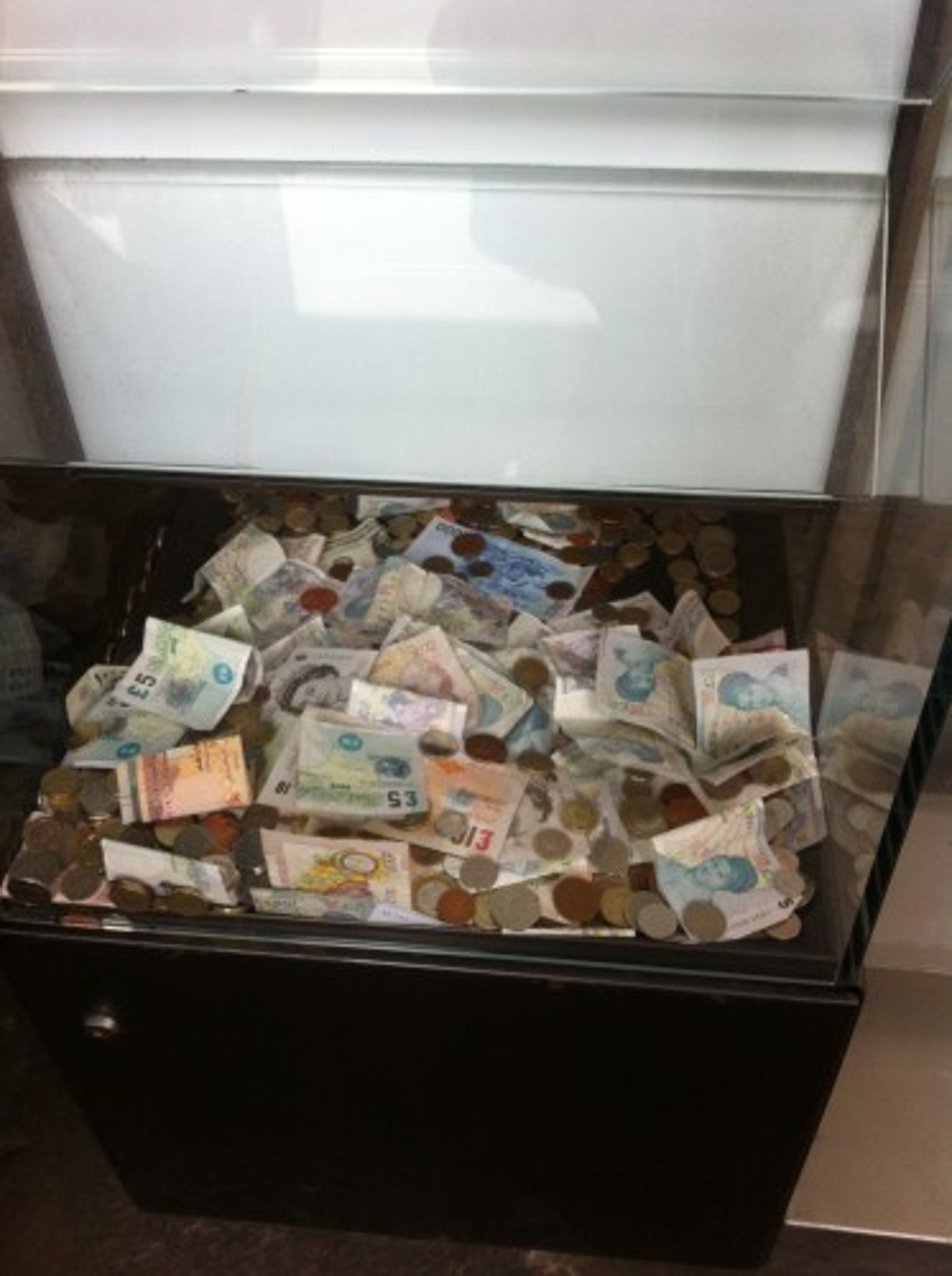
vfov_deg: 52.7
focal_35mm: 35
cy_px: 638
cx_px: 476
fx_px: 1288
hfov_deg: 40.6
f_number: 2.8
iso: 100
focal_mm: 3.85
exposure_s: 1/100
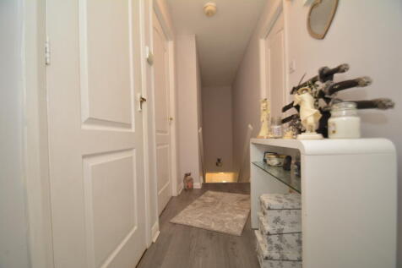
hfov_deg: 100.4
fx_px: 167
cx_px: 201
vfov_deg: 77.3
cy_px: 134
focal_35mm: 15
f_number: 3.5
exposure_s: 1/15
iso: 100
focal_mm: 10
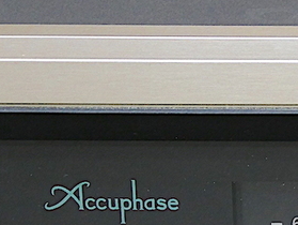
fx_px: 3672
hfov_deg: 4.6
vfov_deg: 3.5
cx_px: 469
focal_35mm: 426
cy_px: 343
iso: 200
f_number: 5.2
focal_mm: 22.3
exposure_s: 1/20
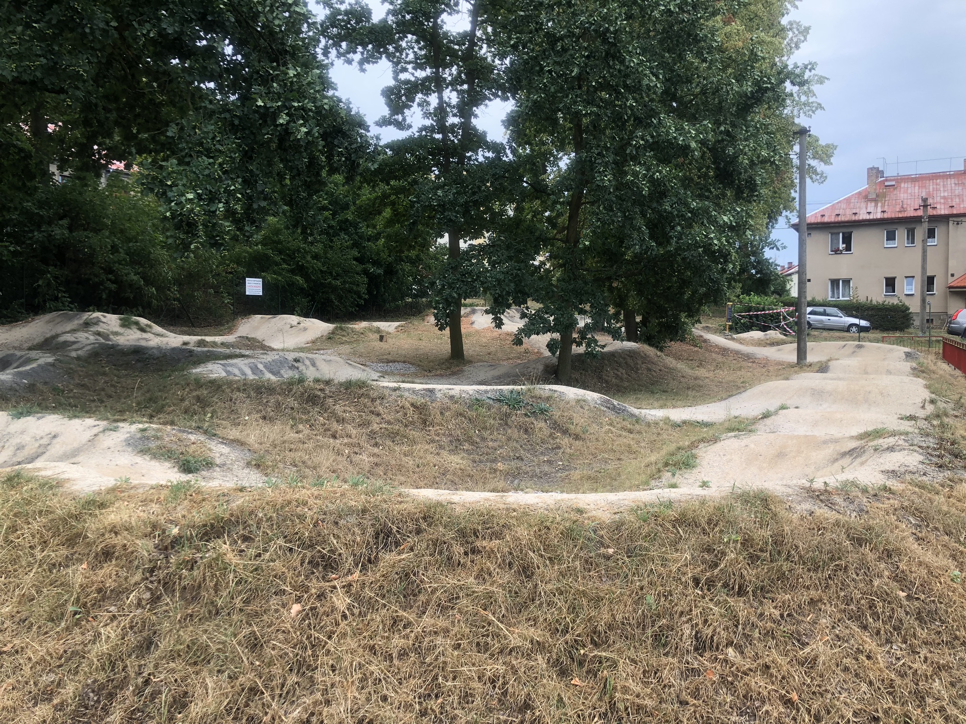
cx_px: 483
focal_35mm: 28
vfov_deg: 49.7
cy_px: 362
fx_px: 781
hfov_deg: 63.4
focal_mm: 3.99
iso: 20
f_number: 1.8
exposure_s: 1/199
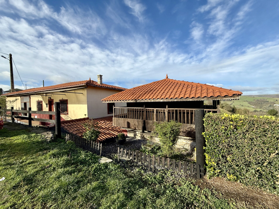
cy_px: 104
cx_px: 140
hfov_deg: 102.1
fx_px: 113
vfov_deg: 85.7
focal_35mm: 14
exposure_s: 1/1572
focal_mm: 2.22
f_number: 2.2
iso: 50
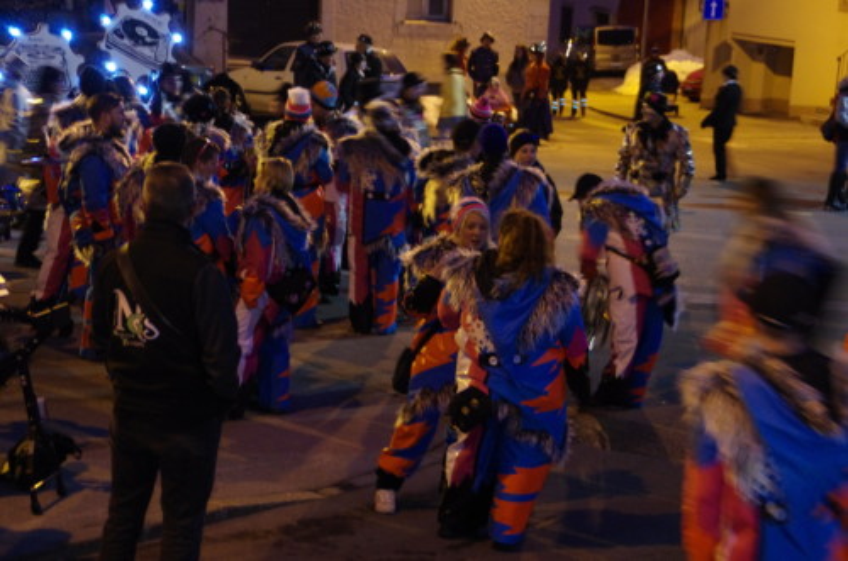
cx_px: 424
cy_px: 280
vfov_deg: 16.5
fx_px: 1939
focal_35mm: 82
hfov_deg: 24.7
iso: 3200
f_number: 4.5
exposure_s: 1/6
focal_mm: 55
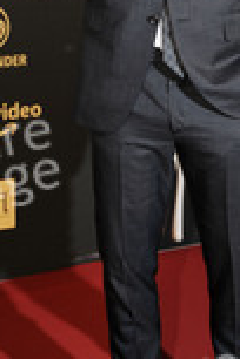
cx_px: 196
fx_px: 1100
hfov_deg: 12.4
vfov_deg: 18.4
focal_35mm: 110
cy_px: 59
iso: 800
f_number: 4
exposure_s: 1/250
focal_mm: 42
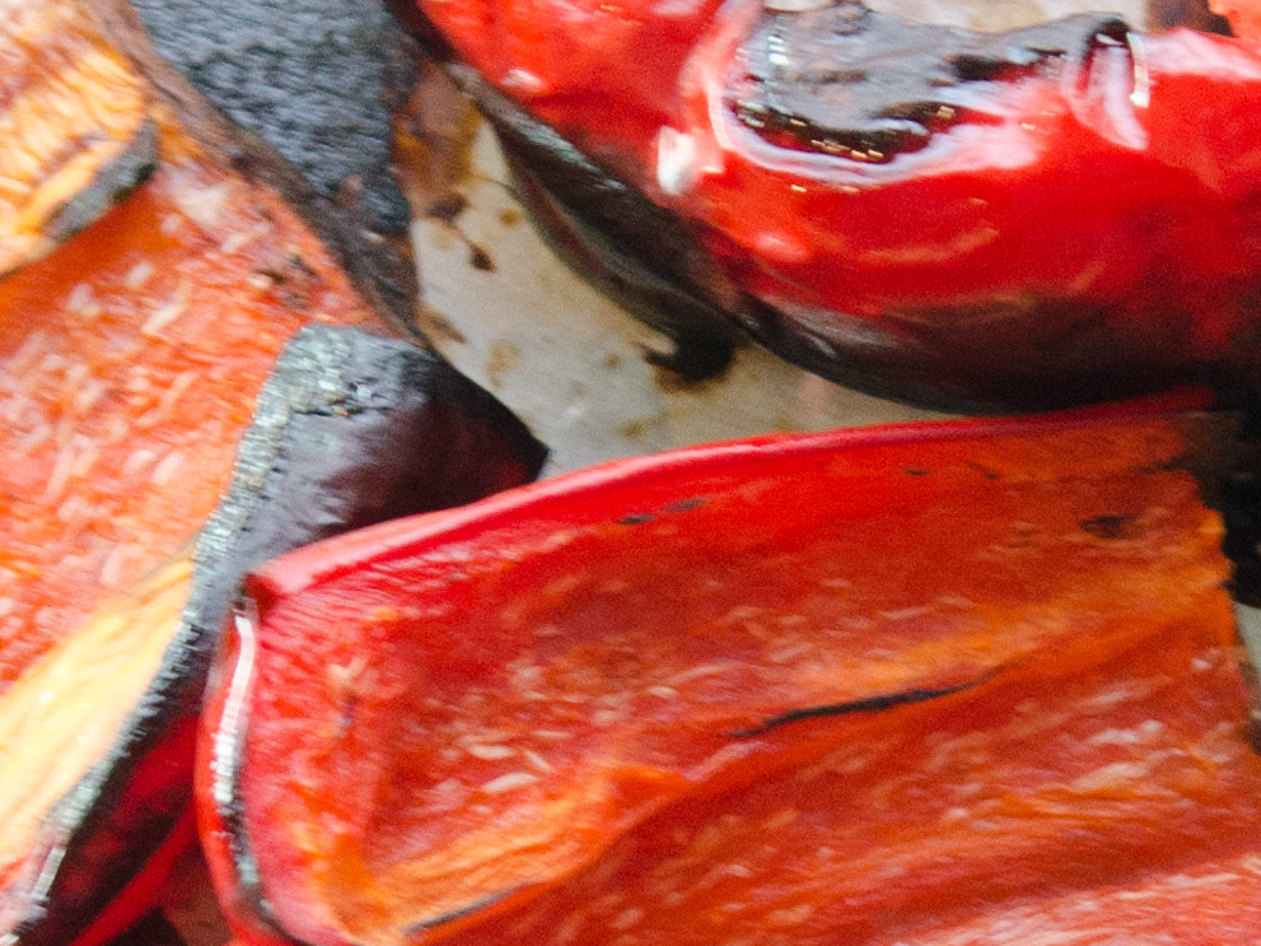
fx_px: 13040
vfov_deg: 4.1
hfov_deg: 5.5
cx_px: 1027
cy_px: 871
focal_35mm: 358
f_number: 4
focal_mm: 50
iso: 900
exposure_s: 1/60
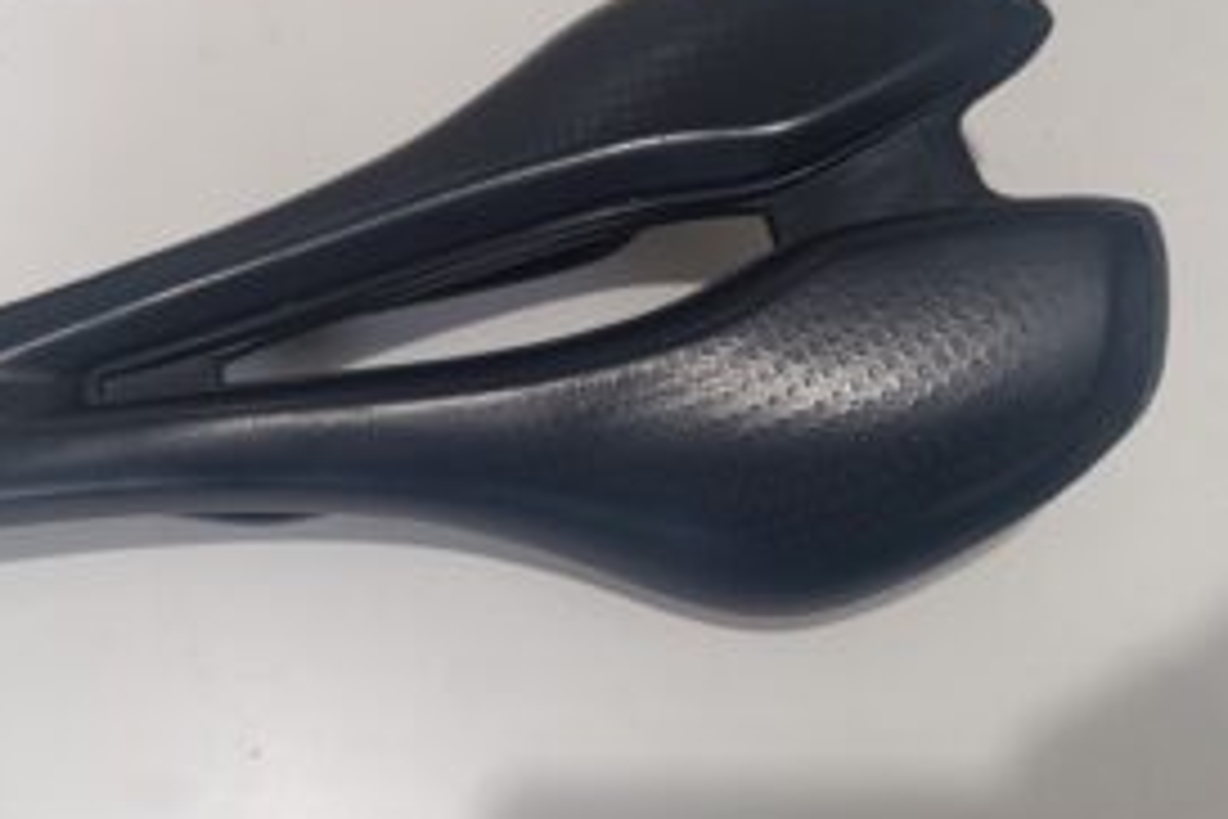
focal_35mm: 35
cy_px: 324
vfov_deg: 37.7
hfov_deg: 54.2
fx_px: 1194
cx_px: 522
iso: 1250
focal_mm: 6.14
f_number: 1.6
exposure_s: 1/60
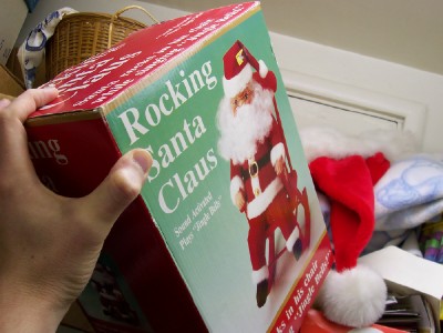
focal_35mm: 37
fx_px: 474
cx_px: 222
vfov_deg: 38.7
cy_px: 166
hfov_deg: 50.1
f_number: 2.8
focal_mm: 5.6
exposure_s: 1/45
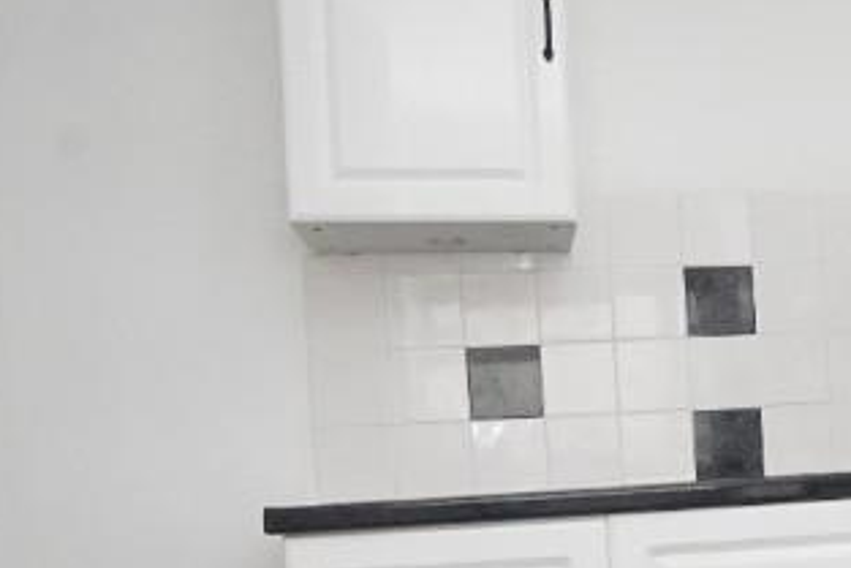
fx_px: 1159
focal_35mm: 49
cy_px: 507
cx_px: 807
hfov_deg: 37.0
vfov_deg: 26.7
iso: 3200
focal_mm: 10
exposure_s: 1/60
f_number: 10
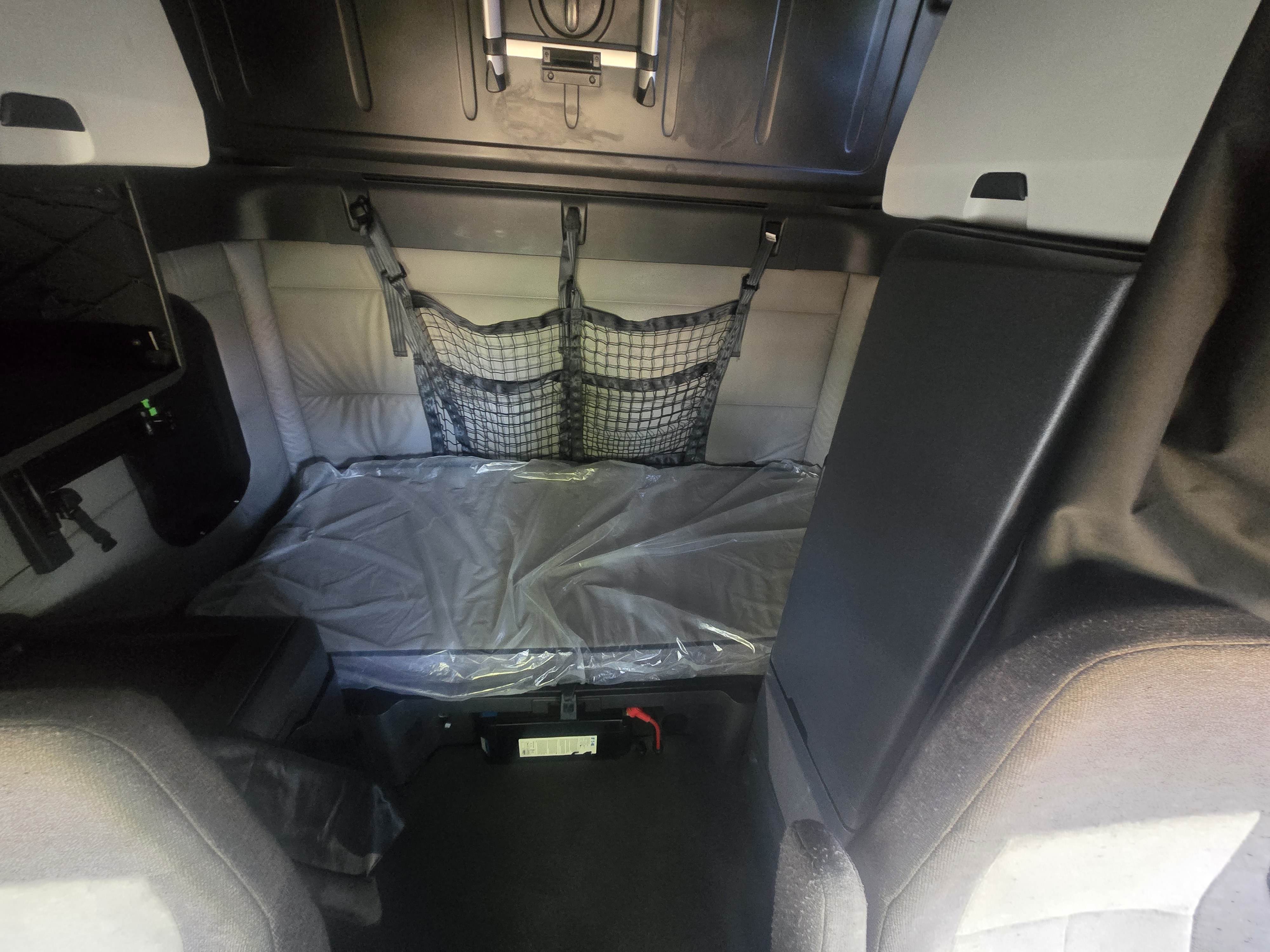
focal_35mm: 13
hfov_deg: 106.2
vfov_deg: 89.9
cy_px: 476
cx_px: 635
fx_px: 477
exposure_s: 1/30
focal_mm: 2.2
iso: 1250
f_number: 2.2
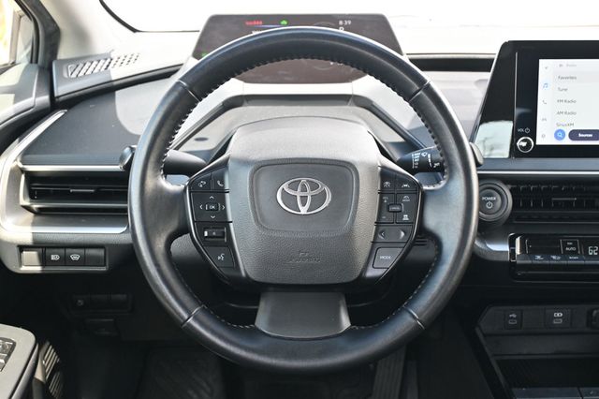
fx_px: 748
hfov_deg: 43.6
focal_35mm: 45
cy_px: 200
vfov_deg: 29.8
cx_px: 300
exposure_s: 1/125
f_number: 4.8
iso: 720
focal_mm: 30
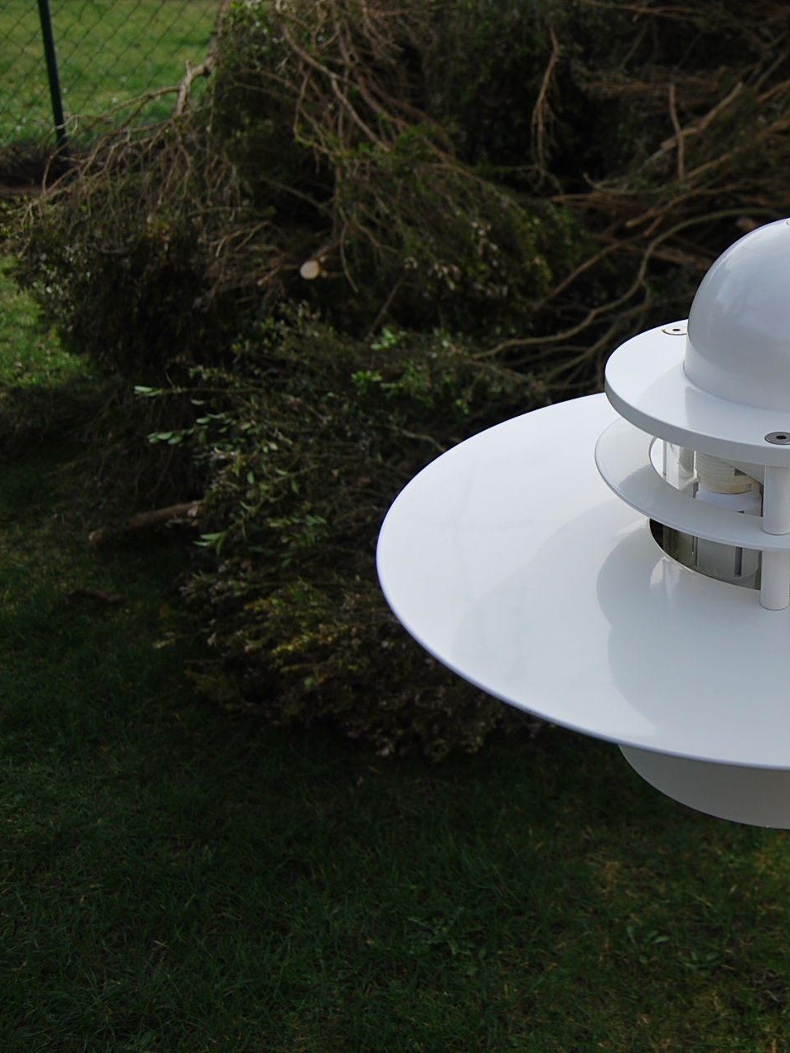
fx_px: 1339
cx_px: 767
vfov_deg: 42.9
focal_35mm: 44
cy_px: 517
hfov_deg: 30.8
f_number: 4
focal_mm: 20
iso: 140
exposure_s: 1/1000
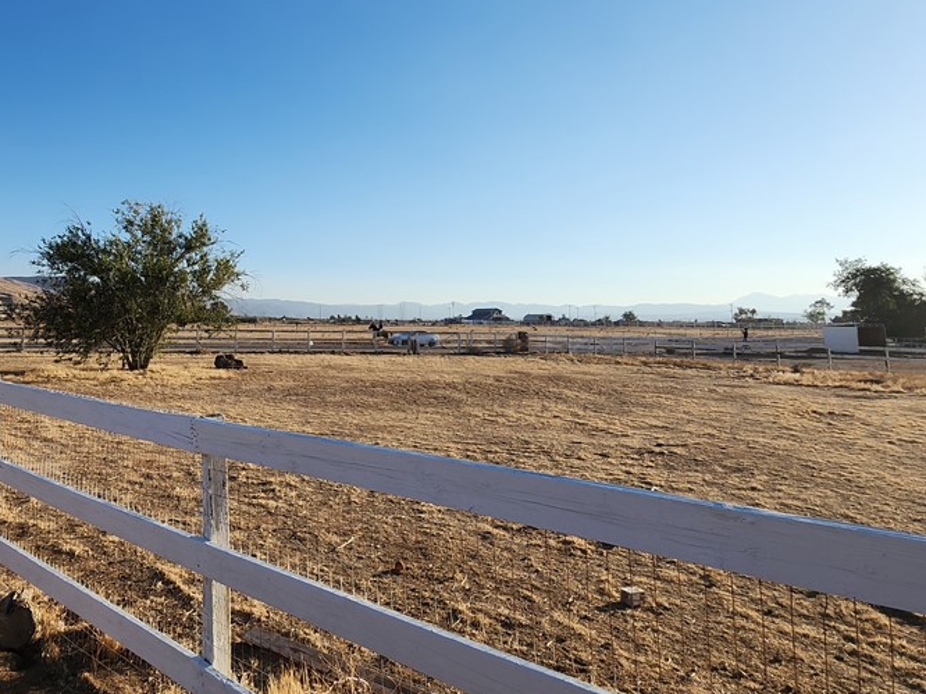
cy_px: 270
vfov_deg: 65.2
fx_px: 535
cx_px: 275
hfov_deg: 77.8
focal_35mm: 20
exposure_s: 1/1742
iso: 50
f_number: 2.2
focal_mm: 2.2
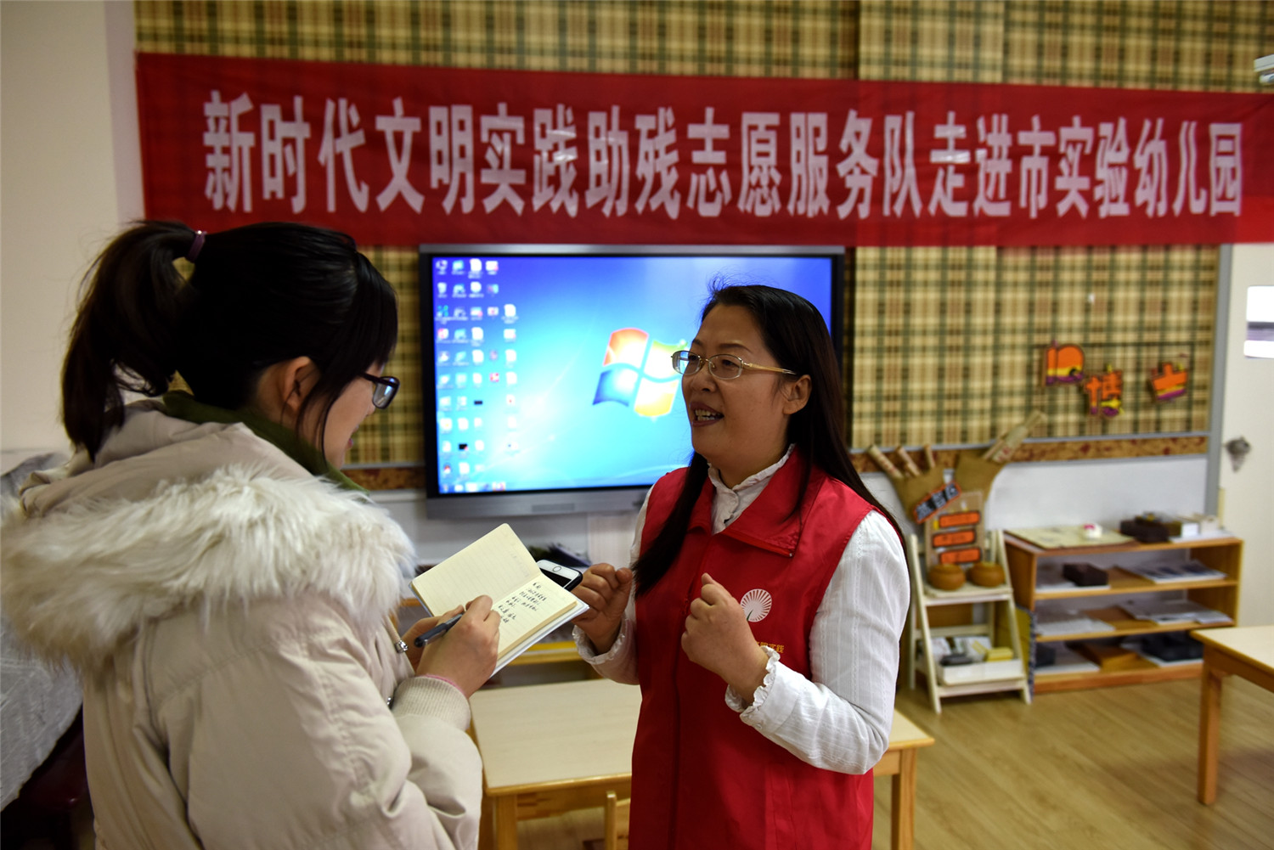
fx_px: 1097
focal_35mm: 31
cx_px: 637
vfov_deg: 42.4
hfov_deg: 60.3
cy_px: 425
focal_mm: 31
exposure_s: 1/125
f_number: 3.5
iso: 800
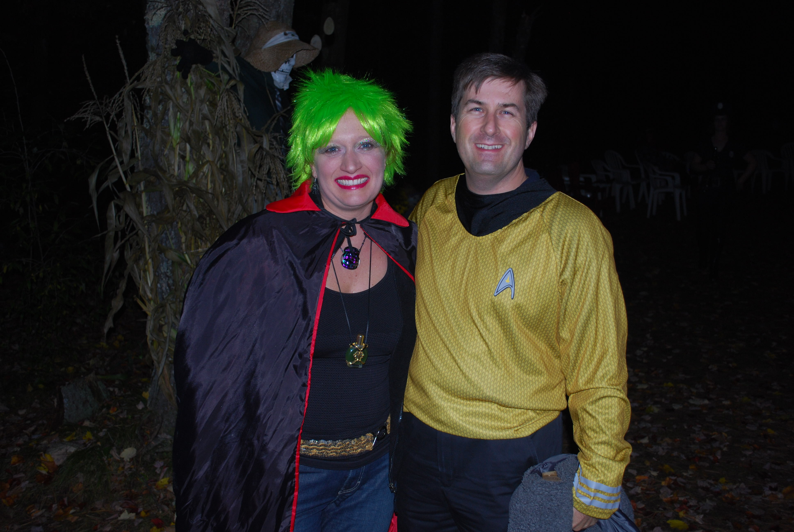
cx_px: 397
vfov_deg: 37.0
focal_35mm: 36
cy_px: 266
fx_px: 795
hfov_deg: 53.1
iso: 200
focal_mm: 24
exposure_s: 1/60
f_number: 4.2
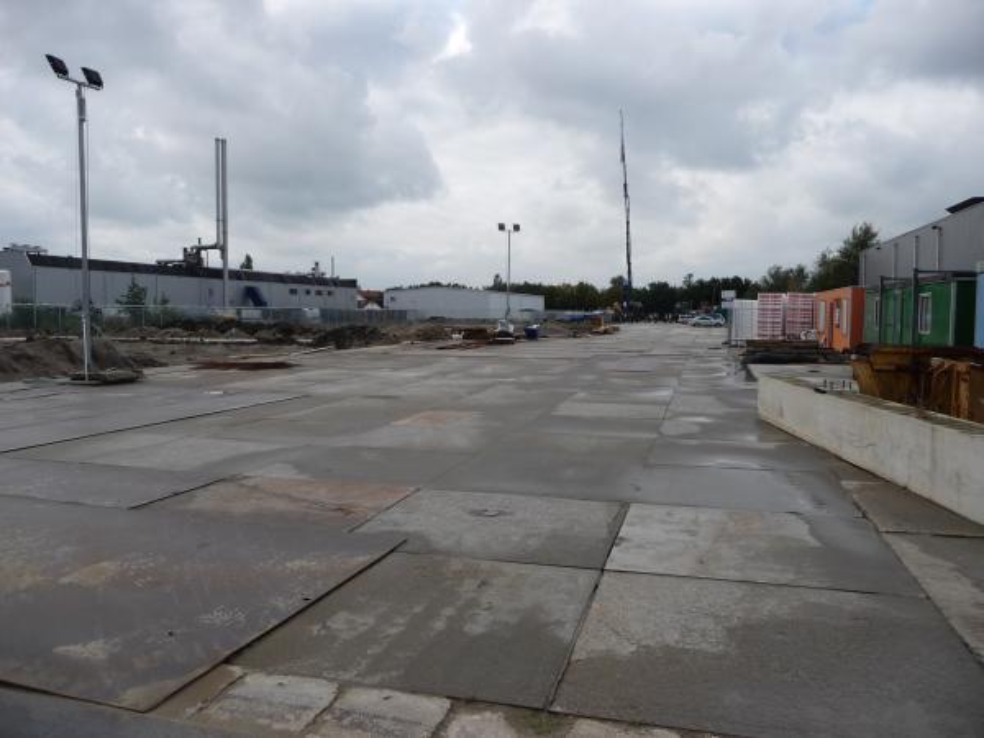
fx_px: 796
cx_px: 492
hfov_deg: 63.4
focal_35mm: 28
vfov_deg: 49.7
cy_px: 369
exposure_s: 1/800
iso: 100
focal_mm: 4.7
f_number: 3.3
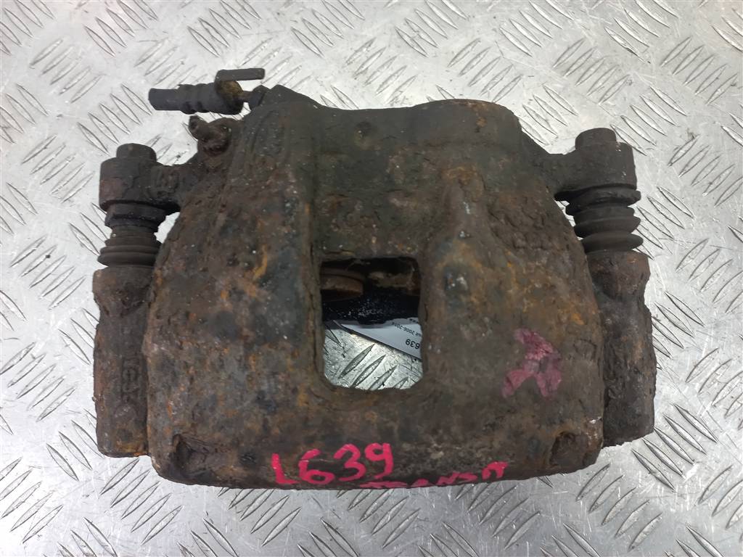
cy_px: 278
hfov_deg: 69.4
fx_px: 537
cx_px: 372
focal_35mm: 25
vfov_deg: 54.9
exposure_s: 1/50
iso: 100
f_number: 1.8
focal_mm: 4.6
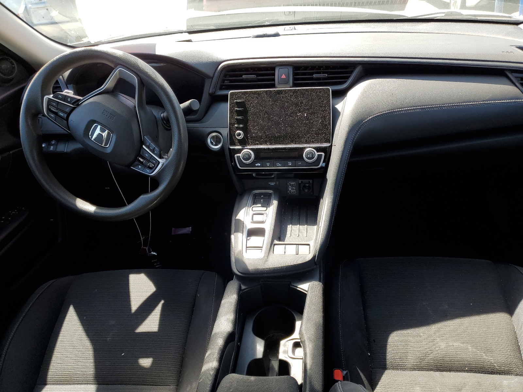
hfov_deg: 67.3
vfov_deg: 53.1
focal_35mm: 26
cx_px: 262
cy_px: 196
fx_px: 393
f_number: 1.5
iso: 50
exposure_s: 1/370
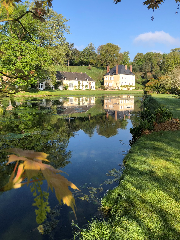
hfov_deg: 49.7
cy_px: 120
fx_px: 194
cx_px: 90
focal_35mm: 28
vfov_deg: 63.4
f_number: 1.8
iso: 20
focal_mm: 3.99
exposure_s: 1/873
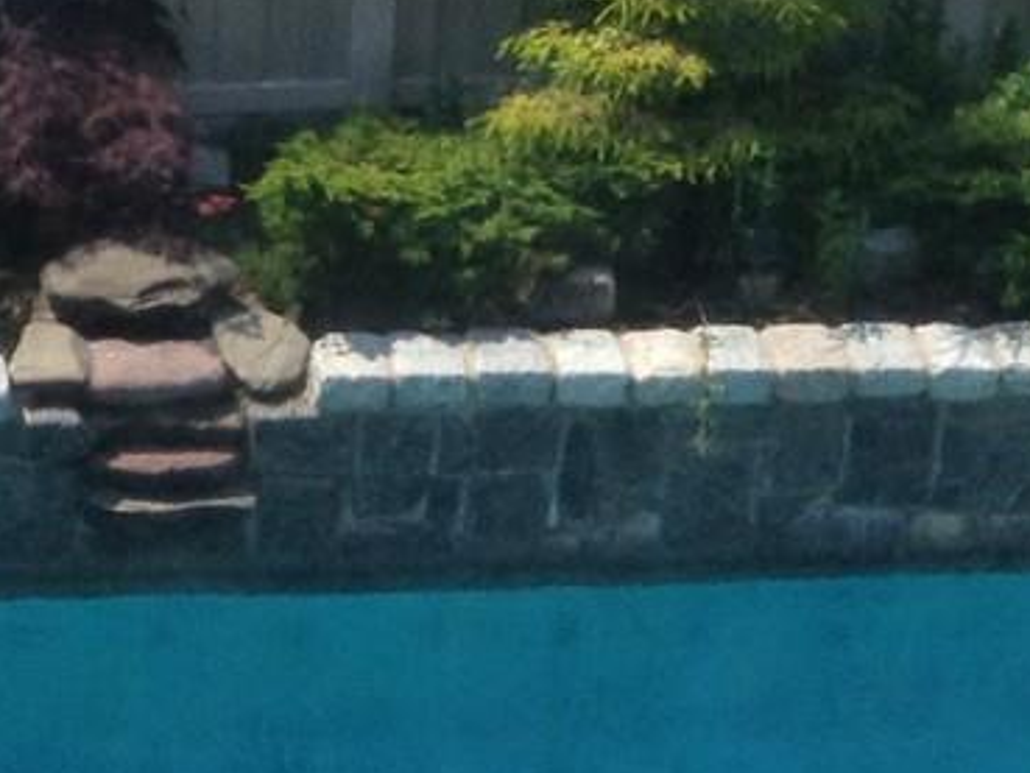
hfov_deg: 10.2
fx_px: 5774
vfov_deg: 7.6
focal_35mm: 194
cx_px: 396
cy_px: 832
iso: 50
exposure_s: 1/920
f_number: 2.4
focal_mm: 4.28
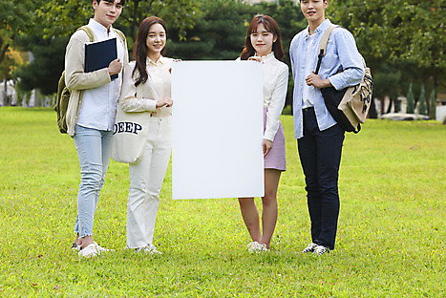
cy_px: 108
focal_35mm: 141
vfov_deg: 9.7
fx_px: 1748
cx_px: 220
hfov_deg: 14.5
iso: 320
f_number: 4.5
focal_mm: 110
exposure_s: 1/500
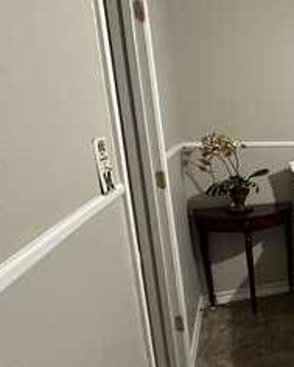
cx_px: 479
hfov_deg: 25.3
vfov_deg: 49.0
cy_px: 199
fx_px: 402
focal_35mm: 37
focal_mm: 2.22
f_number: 2.2
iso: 640
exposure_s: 1/60
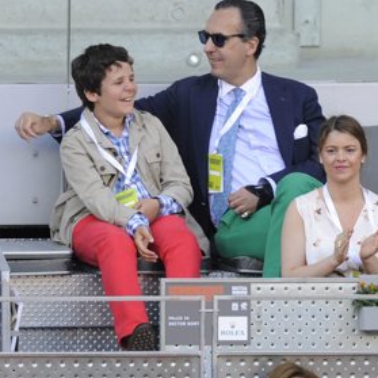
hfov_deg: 2.6
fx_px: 8475
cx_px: 196
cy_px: 150
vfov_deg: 2.6
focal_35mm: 686
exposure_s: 1/500
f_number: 4
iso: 1000
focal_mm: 500
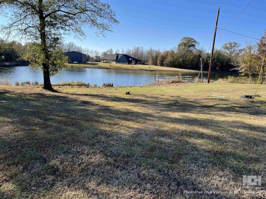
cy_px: 100
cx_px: 133
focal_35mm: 26
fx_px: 200
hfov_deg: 67.3
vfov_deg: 53.1
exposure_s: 1/1748
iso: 50
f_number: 1.6
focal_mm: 5.1
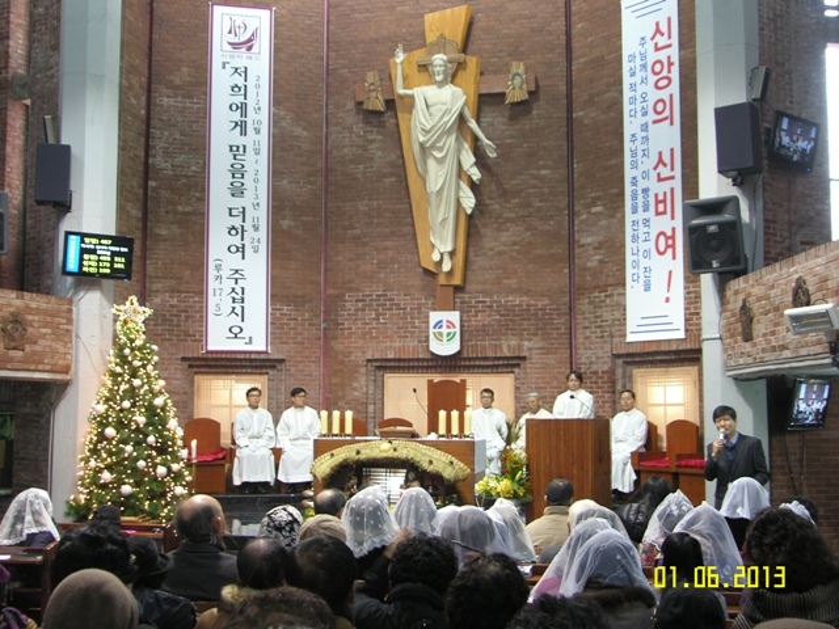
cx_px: 420
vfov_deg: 32.2
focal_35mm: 45
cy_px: 314
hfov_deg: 42.1
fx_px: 1091
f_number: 2.5
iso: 100
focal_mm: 11.5
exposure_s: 1/13
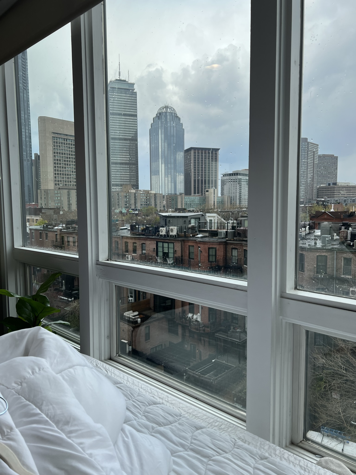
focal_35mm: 26
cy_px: 238
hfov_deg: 53.1
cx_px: 178
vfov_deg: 67.3
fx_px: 357
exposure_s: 1/1838
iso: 50
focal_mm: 5.7
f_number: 1.5
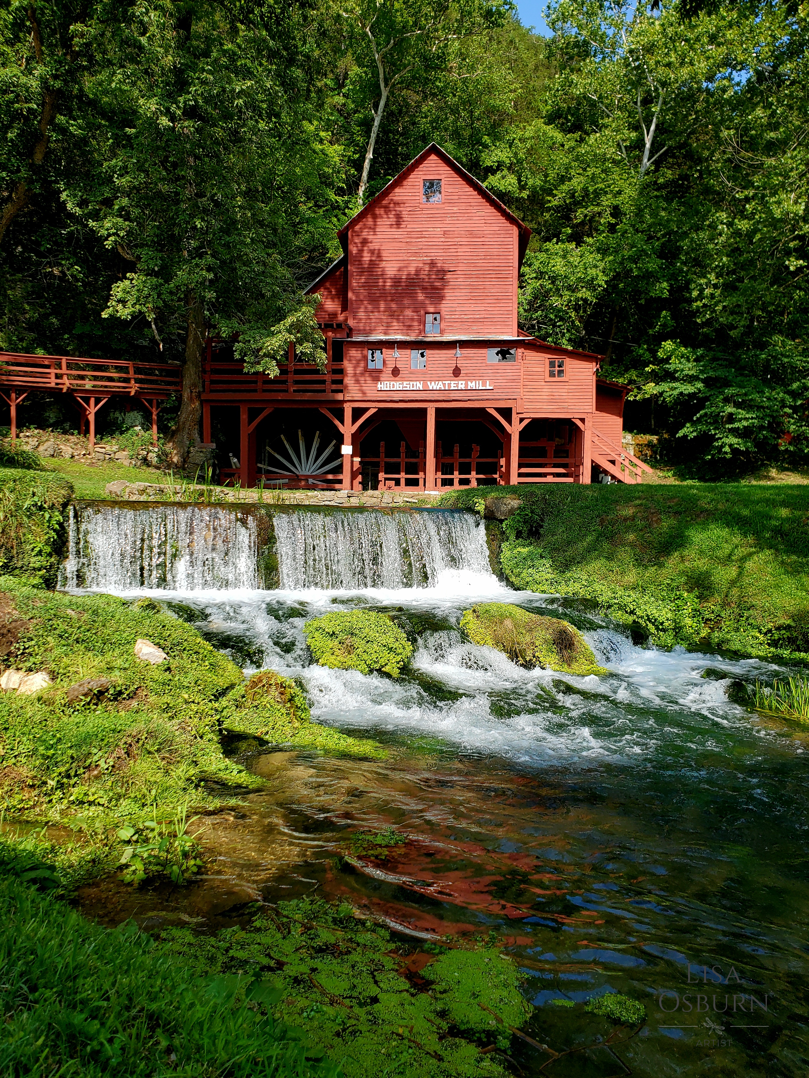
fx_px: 810
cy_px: 539
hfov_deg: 53.1
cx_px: 404
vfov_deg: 67.3
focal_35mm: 26
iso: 50
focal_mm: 4.3
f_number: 2.4
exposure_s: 1/833
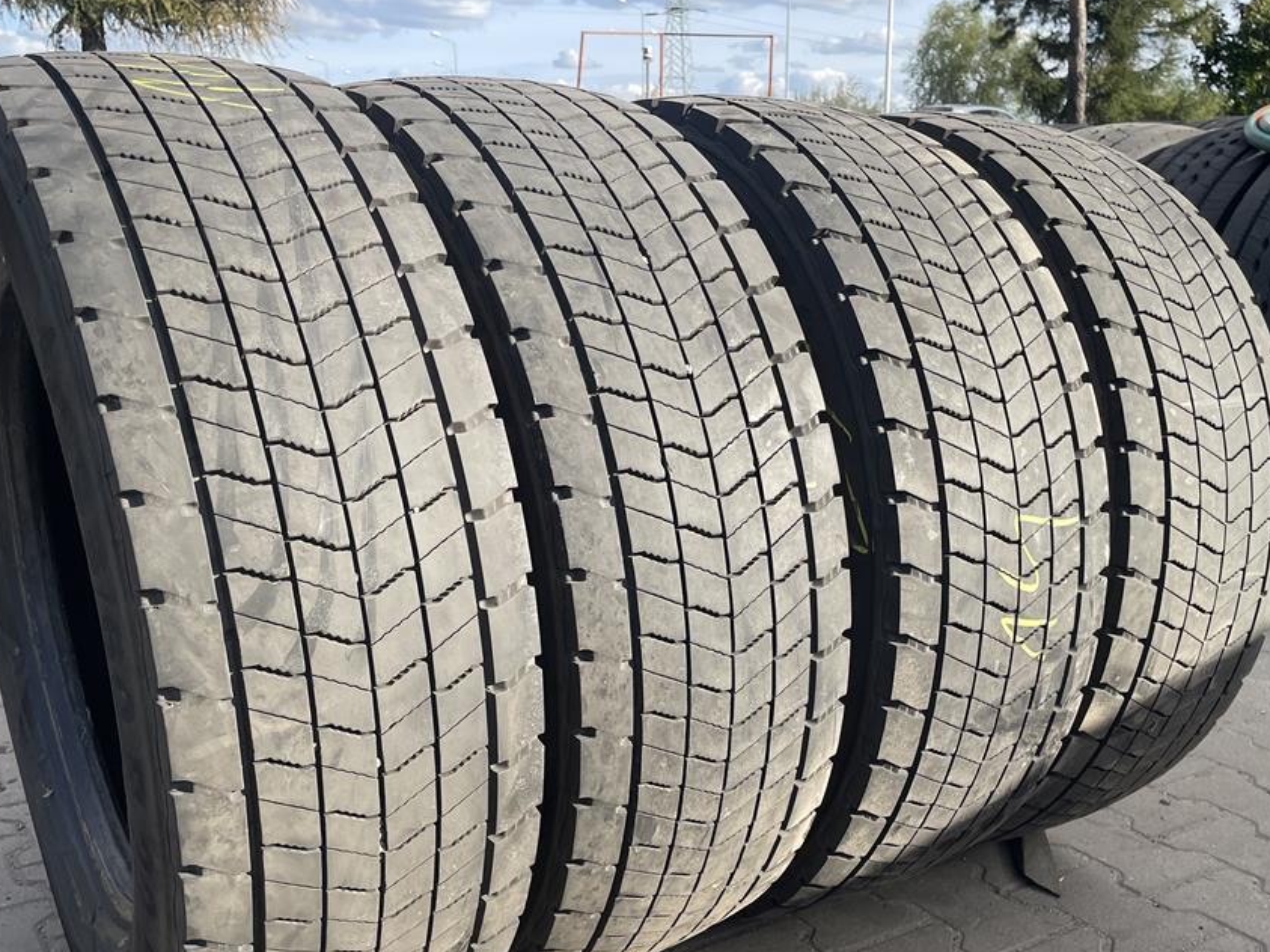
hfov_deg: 50.0
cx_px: 713
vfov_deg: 38.5
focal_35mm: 37
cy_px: 581
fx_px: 1357
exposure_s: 1/1335
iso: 32
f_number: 1.6
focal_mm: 4.2
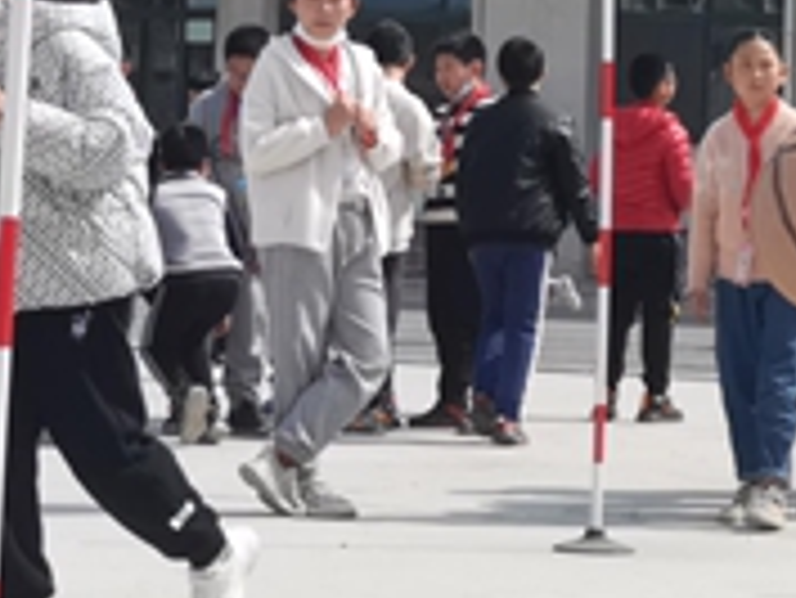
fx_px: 4211
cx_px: 724
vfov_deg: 8.1
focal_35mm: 183
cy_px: 58
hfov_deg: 10.7
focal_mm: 3.95
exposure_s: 1/1111
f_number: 2.4
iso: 50
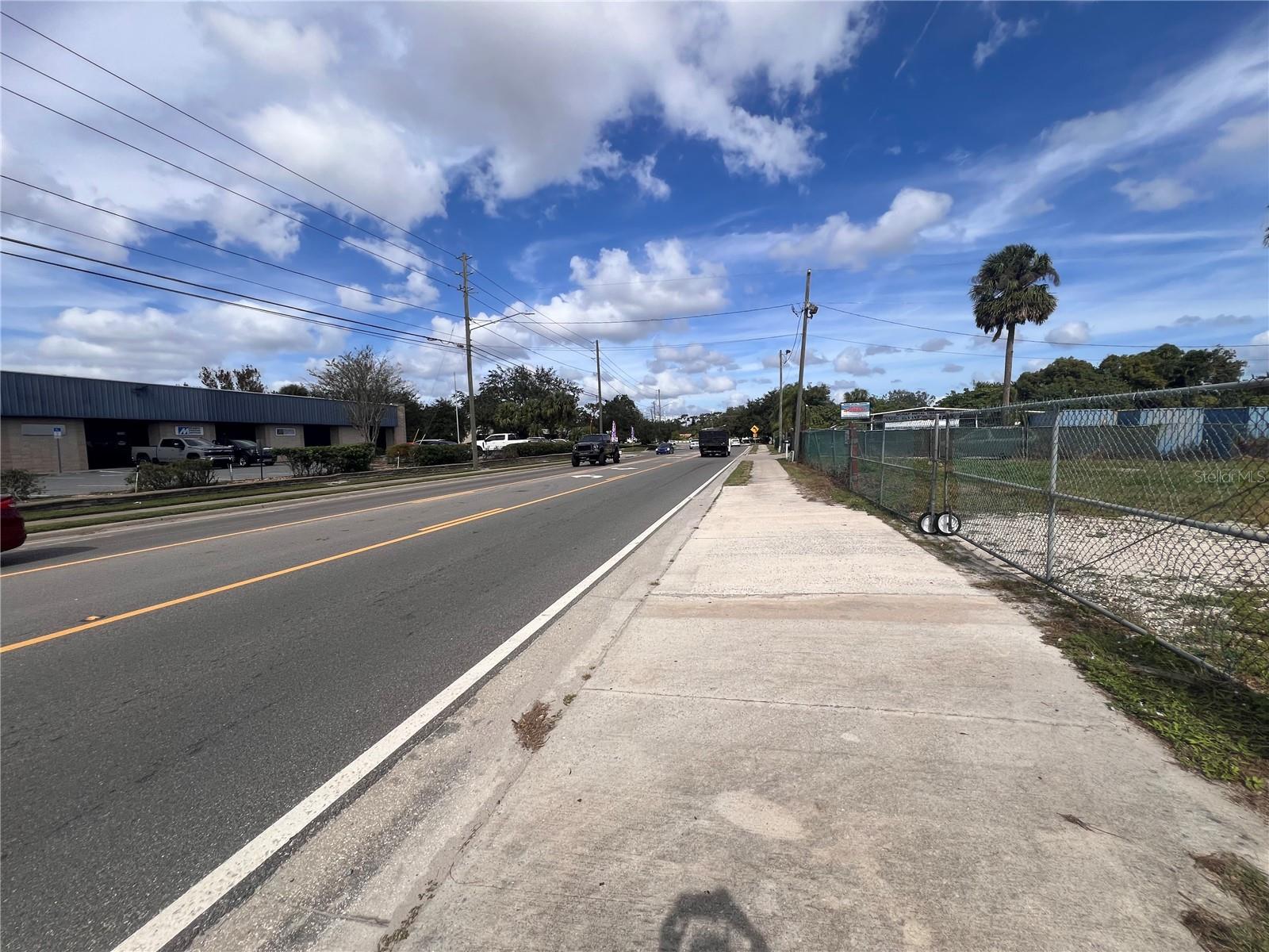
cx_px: 634
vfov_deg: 89.9
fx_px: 477
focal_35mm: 13
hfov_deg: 106.2
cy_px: 476
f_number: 1.8
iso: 32
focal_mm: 1.57
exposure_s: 1/2801
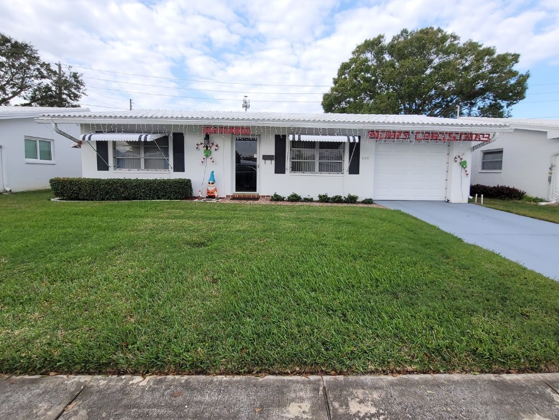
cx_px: 290
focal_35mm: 15
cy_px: 194
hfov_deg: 98.1
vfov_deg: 81.6
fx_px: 242
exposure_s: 1/746
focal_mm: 2.2
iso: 64
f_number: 2.2
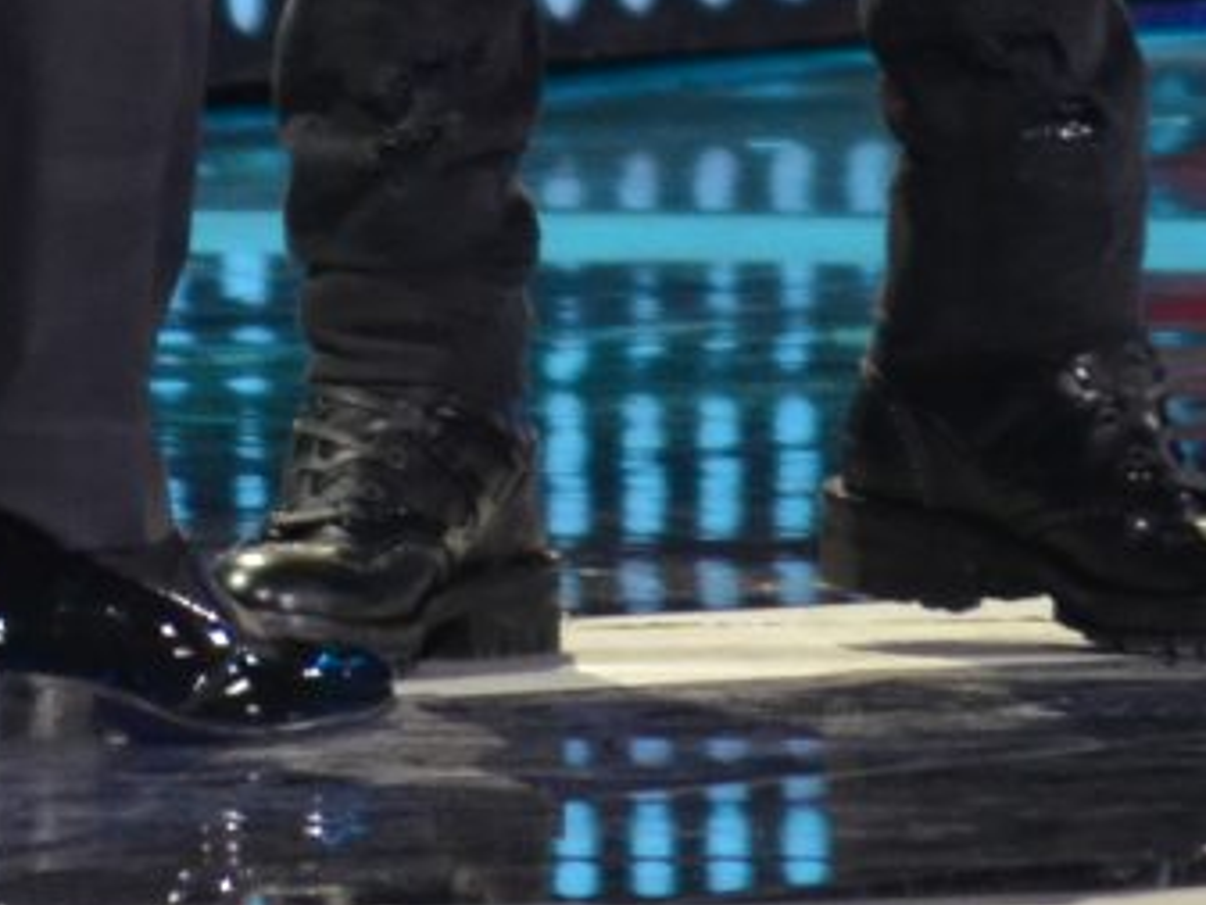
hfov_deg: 1.4
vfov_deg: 1.0
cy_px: -1484
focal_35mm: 1442
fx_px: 50253
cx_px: 522
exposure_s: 1/125
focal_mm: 165
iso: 800
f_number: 5.3
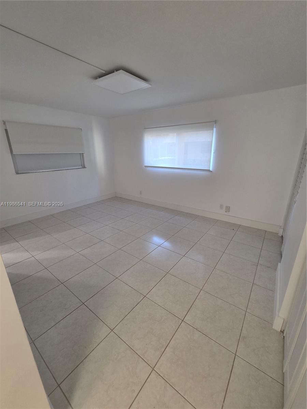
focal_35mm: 13
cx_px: 154
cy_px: 204
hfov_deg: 89.9
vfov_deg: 106.2
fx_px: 154
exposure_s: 1/60
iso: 250
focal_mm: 2.2
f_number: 2.2
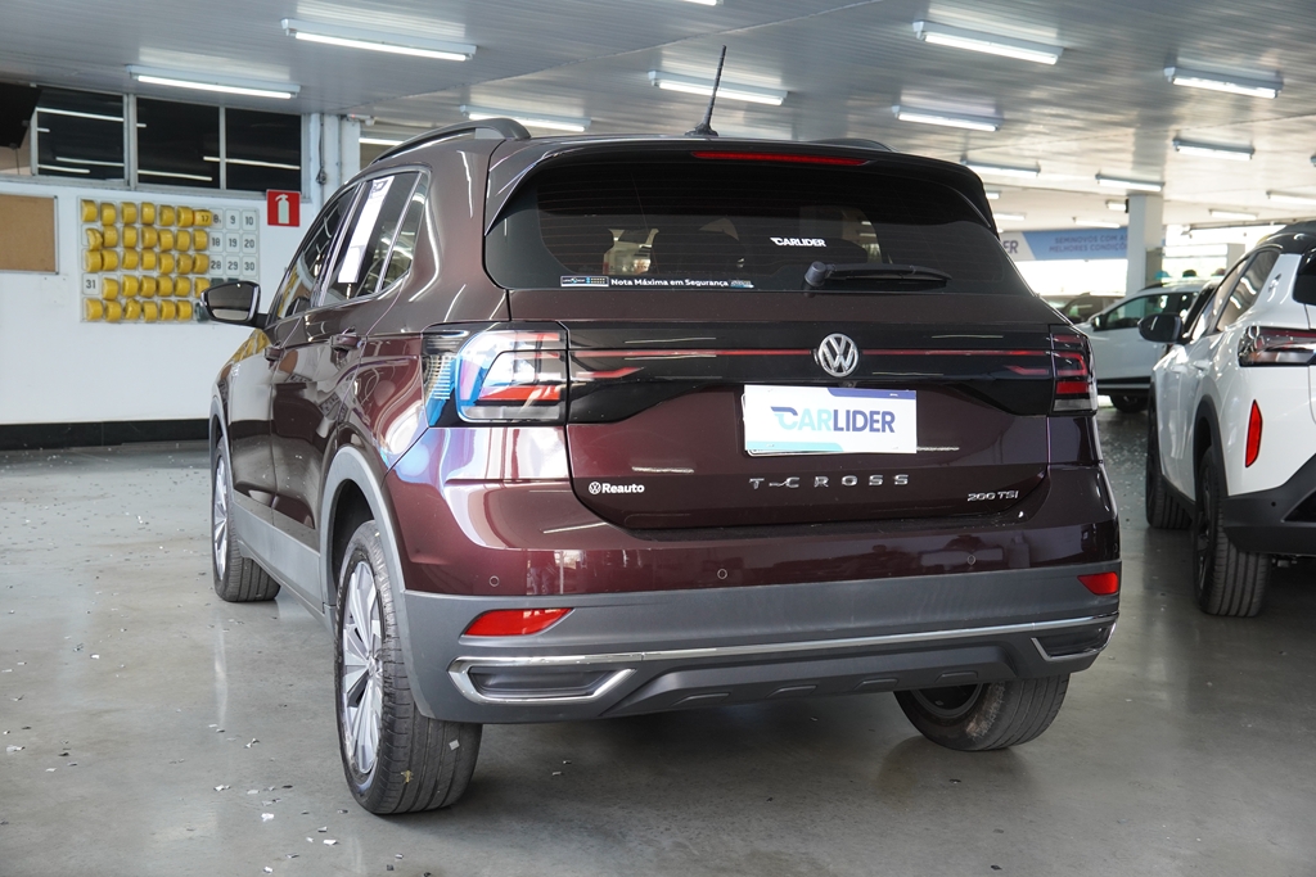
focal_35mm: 40
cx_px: 658
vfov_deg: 33.0
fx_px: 1481
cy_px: 438
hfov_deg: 47.9
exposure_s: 1/160
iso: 640
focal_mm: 27
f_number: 4
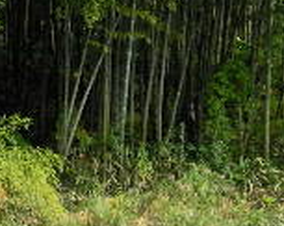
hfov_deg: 4.7
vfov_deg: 3.7
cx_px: -106
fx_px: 3459
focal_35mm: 412
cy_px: -44
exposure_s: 1/200
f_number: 4
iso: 100
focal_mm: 18.1
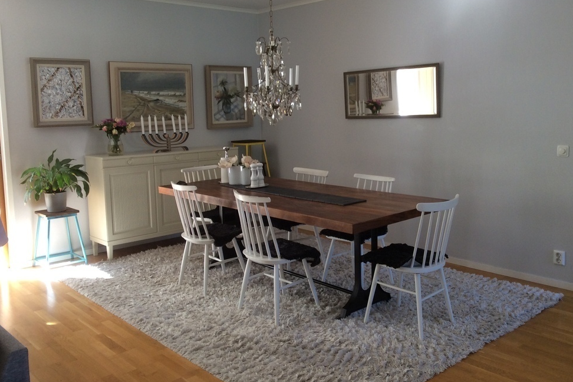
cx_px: 299
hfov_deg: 54.4
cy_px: 167
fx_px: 557
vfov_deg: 37.8
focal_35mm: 35
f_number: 2.4
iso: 40
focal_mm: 3.3
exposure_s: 1/33
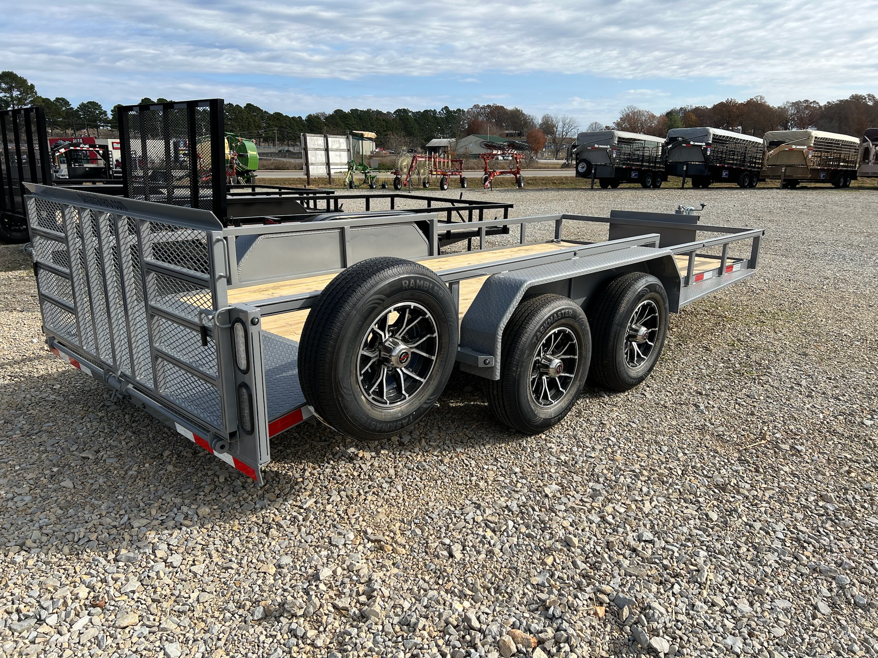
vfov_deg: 53.1
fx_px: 659
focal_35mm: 26
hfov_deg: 67.3
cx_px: 439
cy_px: 329
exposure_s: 1/3077
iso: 50
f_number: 1.5
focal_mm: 5.7
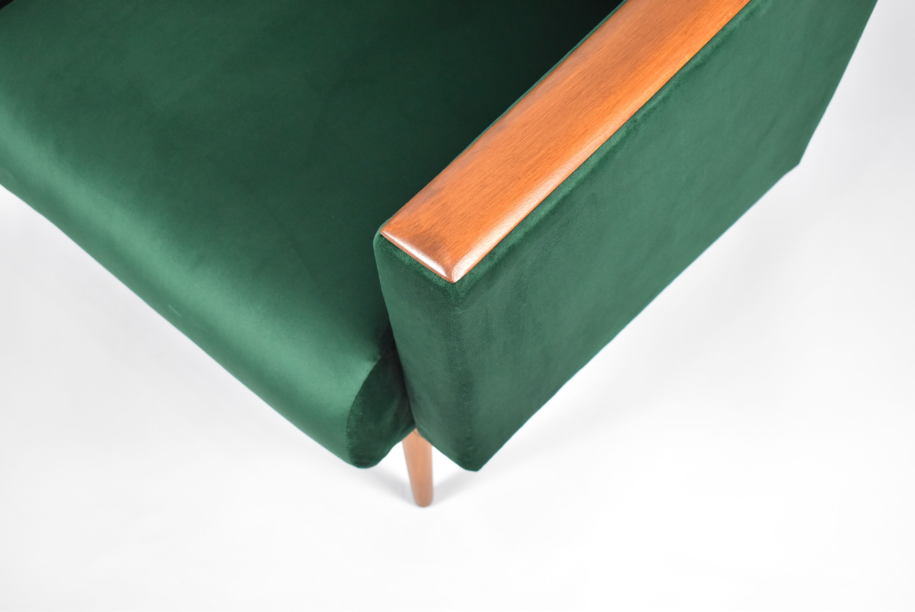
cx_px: 458
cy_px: 306
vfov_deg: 25.8
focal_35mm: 52
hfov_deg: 37.8
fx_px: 1335
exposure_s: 1/125
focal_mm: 35
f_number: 4.5
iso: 1800
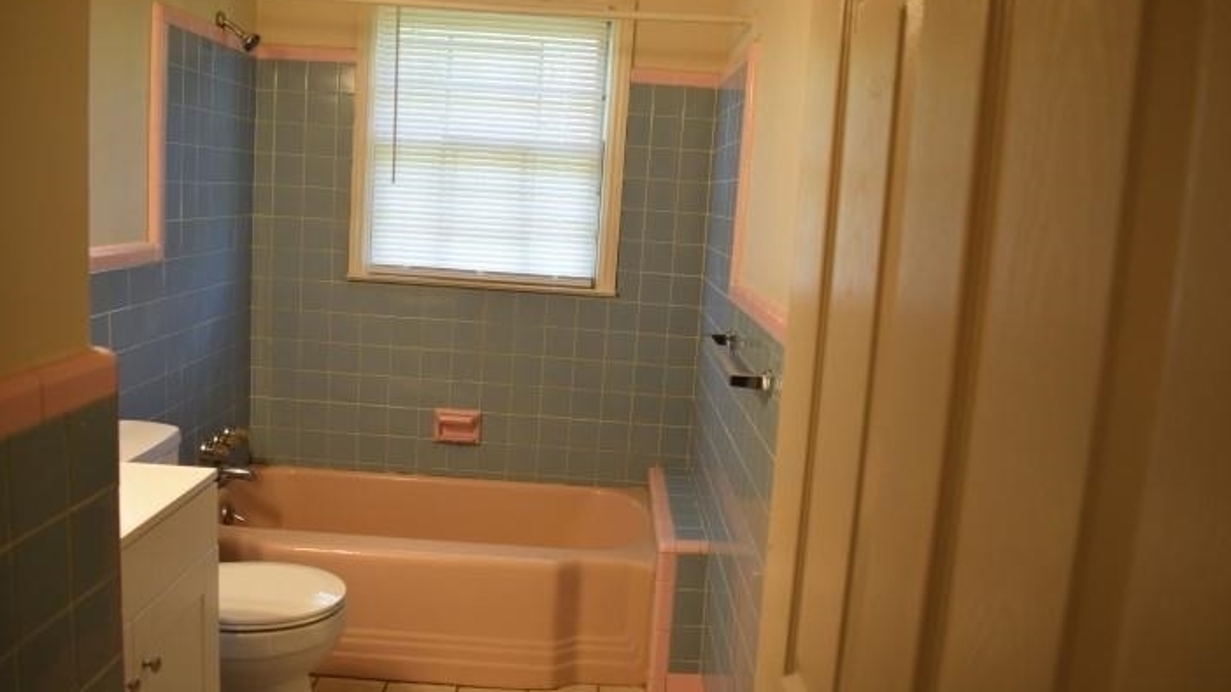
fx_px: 947
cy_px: 342
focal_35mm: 29
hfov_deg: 66.1
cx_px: 614
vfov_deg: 40.2
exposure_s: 1/60
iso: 500
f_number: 4
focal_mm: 18
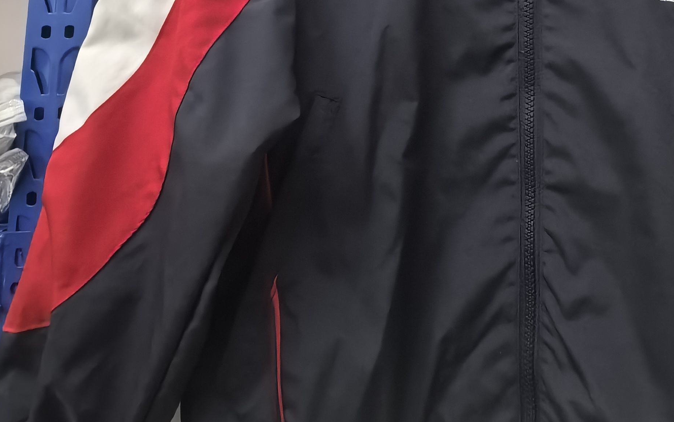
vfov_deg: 35.8
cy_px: -19
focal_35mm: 31
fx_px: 569
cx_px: 506
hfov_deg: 58.0
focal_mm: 1.95
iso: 640
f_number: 2.2
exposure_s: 1/33.3
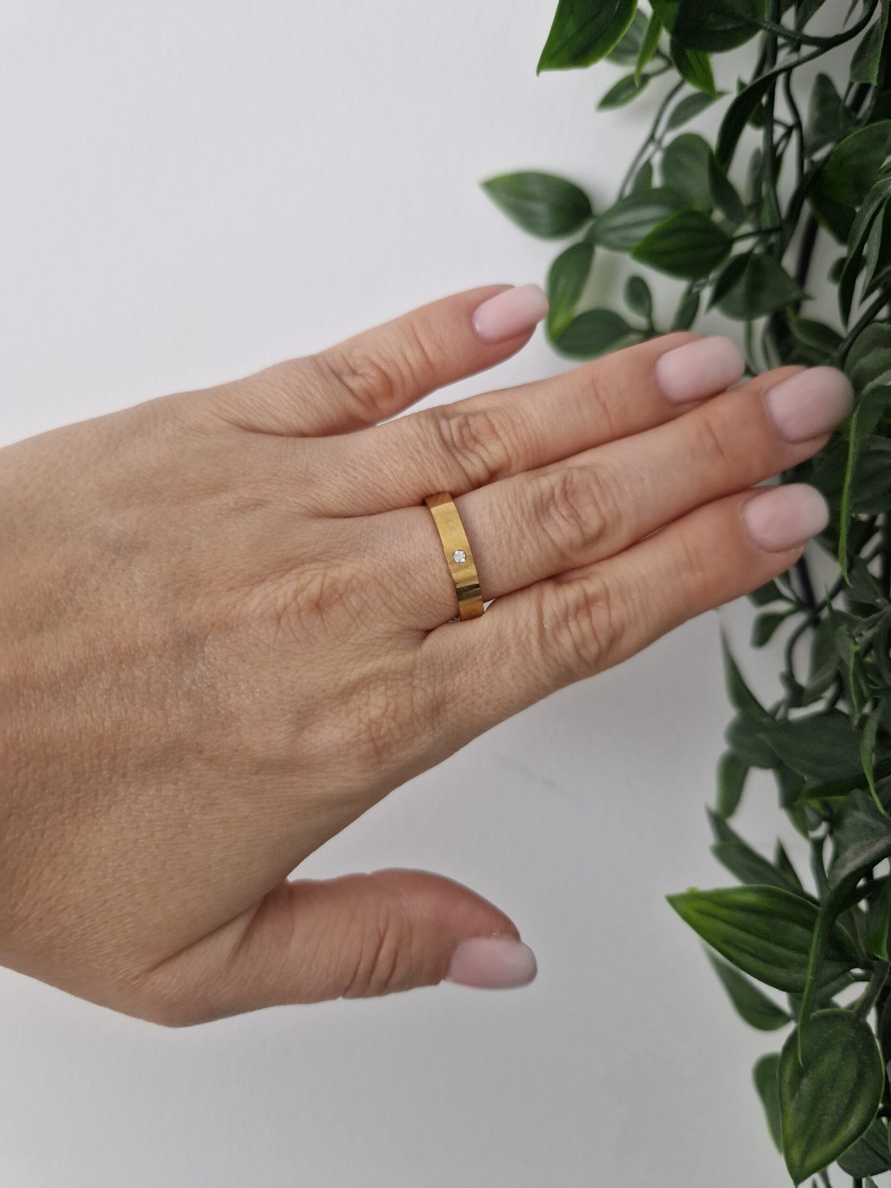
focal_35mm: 23
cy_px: 594
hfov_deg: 58.9
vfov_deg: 73.9
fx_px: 789
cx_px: 446
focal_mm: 5.4
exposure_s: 1/100
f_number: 1.8
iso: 50
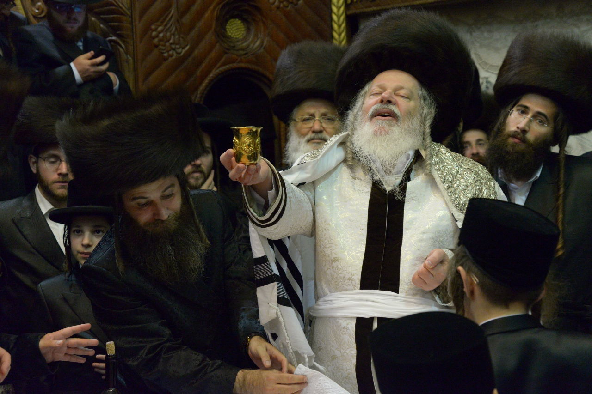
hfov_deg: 26.0
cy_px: 197
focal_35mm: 78
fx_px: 1282
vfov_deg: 17.5
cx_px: 296
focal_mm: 78
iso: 6400
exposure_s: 1/160
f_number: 6.3
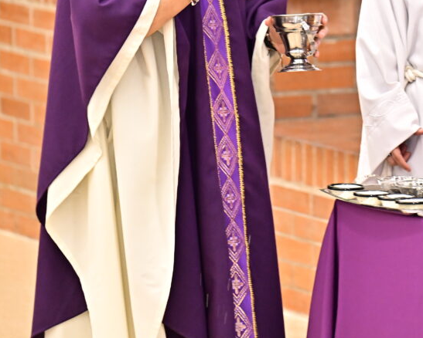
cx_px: 443
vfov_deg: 2.9
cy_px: -29
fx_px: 6600
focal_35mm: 527
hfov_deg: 3.7
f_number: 2.8
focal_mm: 200
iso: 1600
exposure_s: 1/125
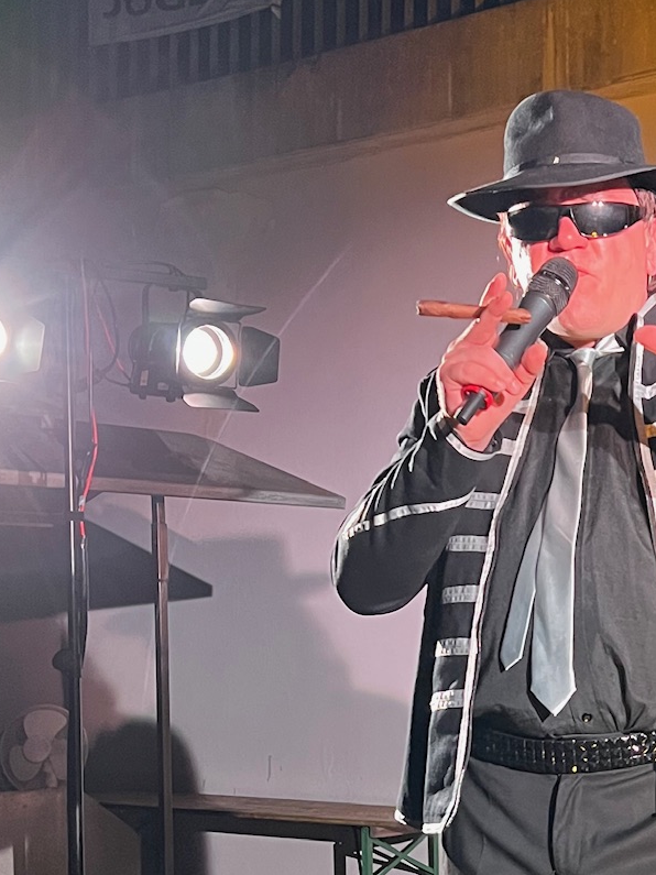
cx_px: 644
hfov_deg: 21.2
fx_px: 1693
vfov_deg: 28.6
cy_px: 647
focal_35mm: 67
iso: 500
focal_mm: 5.7
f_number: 1.5
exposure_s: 1/60
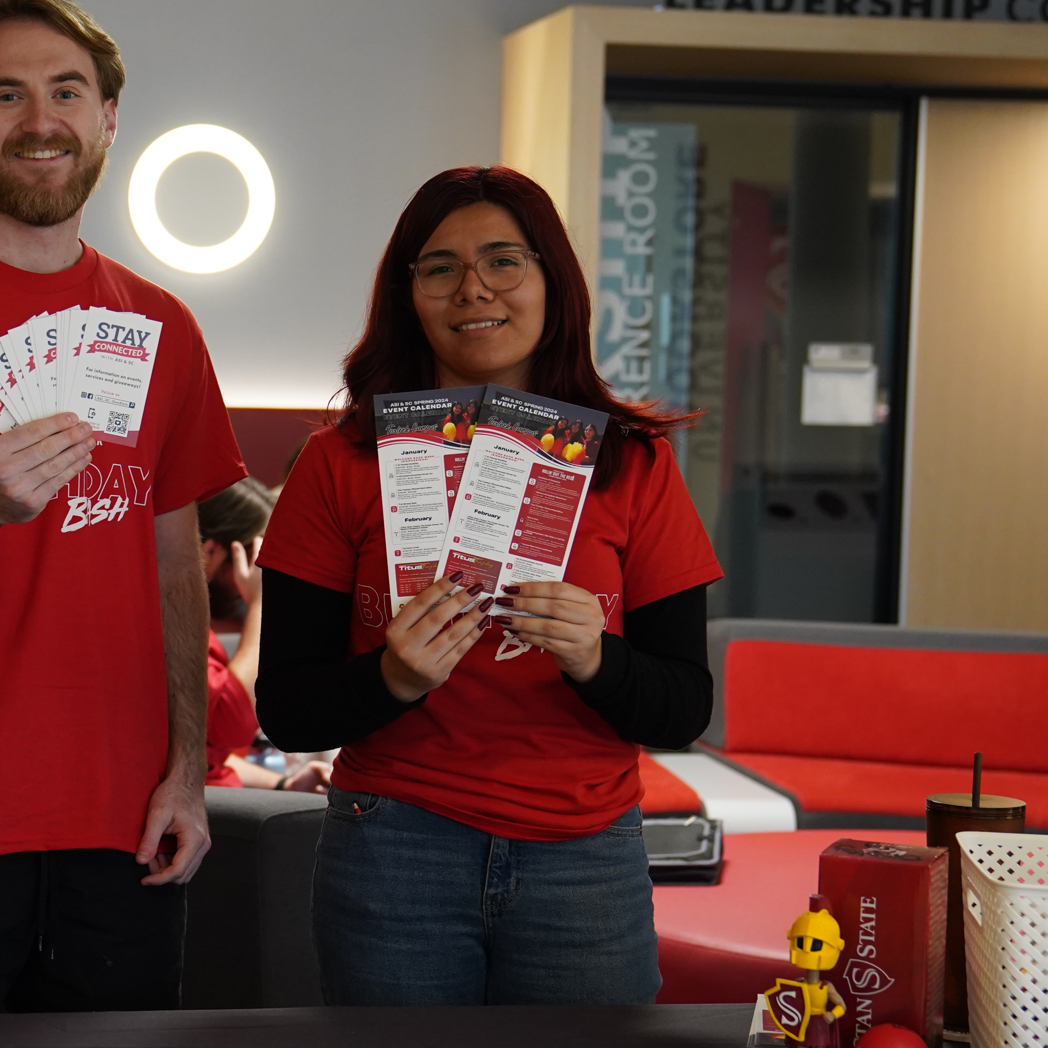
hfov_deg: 21.4
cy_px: 570
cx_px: 219
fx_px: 2740
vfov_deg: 21.6
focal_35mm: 80
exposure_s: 1/100
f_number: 3.2
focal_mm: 41
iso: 2000
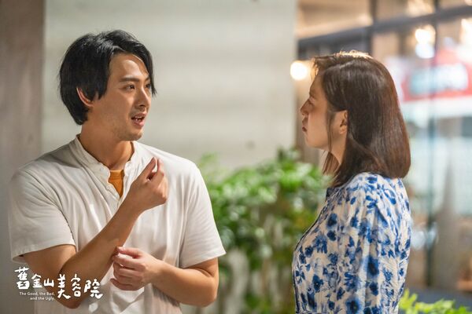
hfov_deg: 28.8
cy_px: 157
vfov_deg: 19.5
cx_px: 236
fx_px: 918
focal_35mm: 70
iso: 1600
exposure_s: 1/200
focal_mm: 70
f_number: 2.8
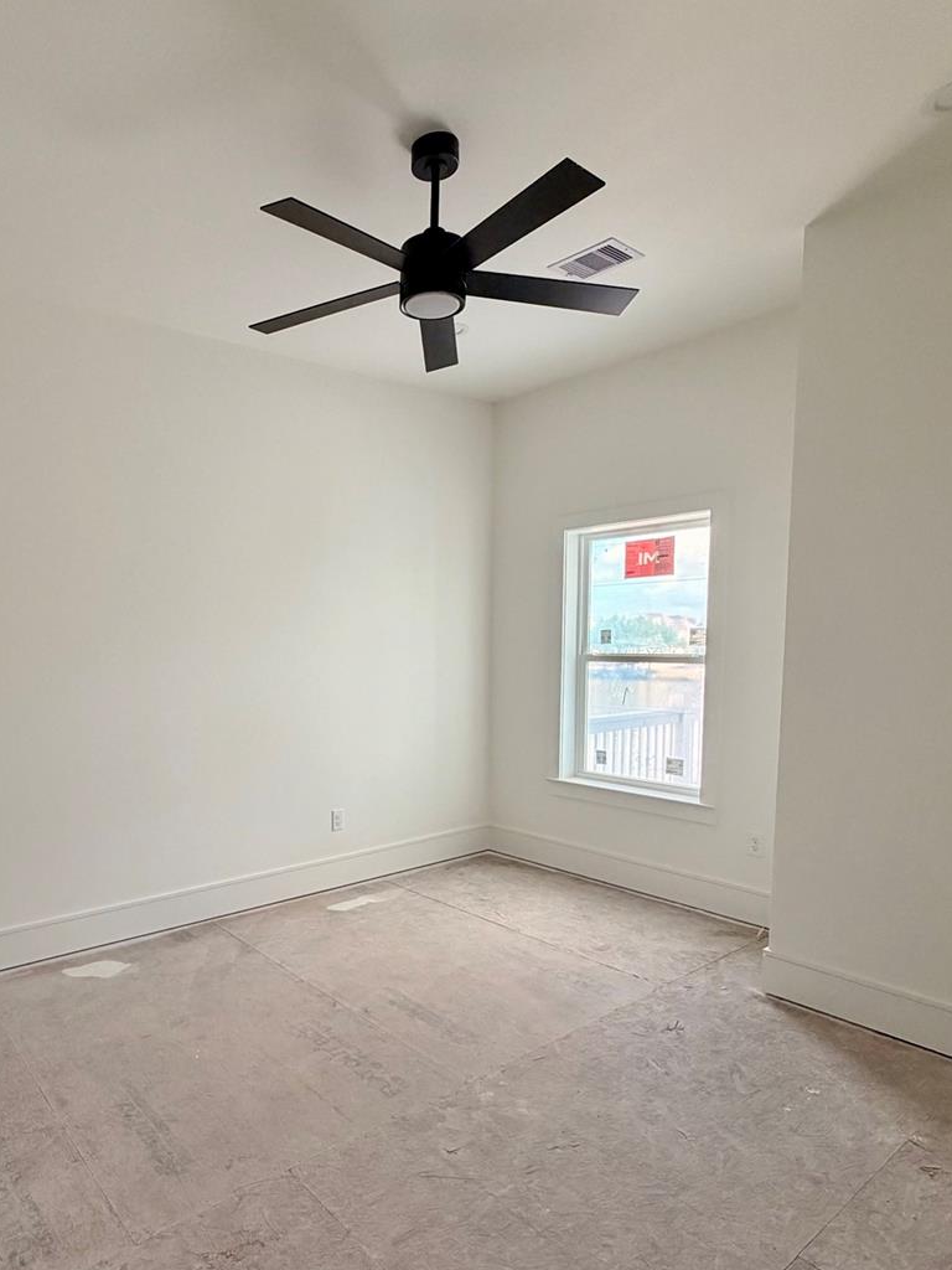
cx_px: 310
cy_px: 724
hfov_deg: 61.7
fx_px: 770
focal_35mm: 21
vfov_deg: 78.5
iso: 200
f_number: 2.2
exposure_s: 1/121
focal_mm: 2.22
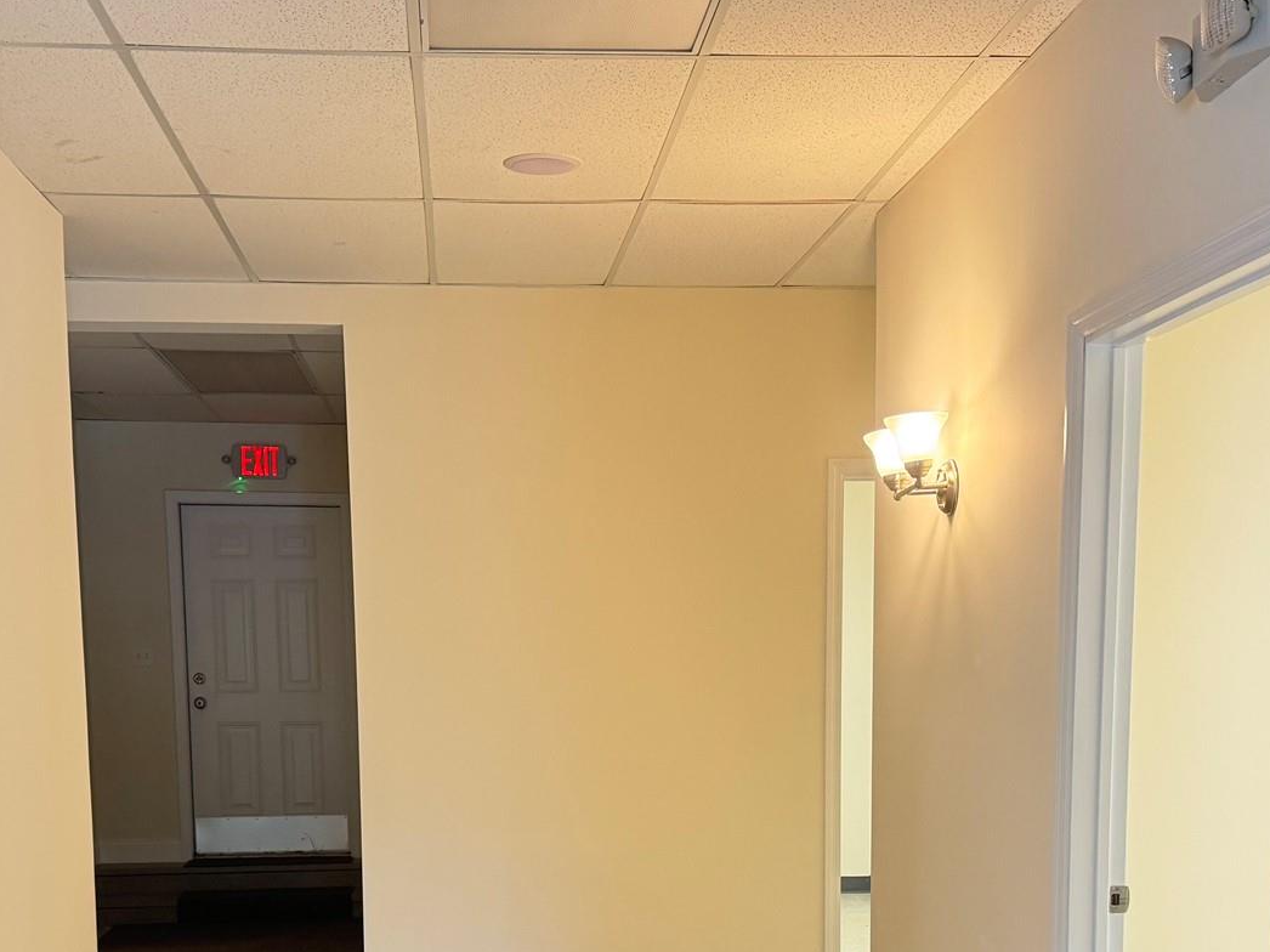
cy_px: 848
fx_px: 1724
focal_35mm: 47
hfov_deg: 40.4
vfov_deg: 29.6
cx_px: 599
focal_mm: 6.76
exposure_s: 1/60
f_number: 1.78
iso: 200
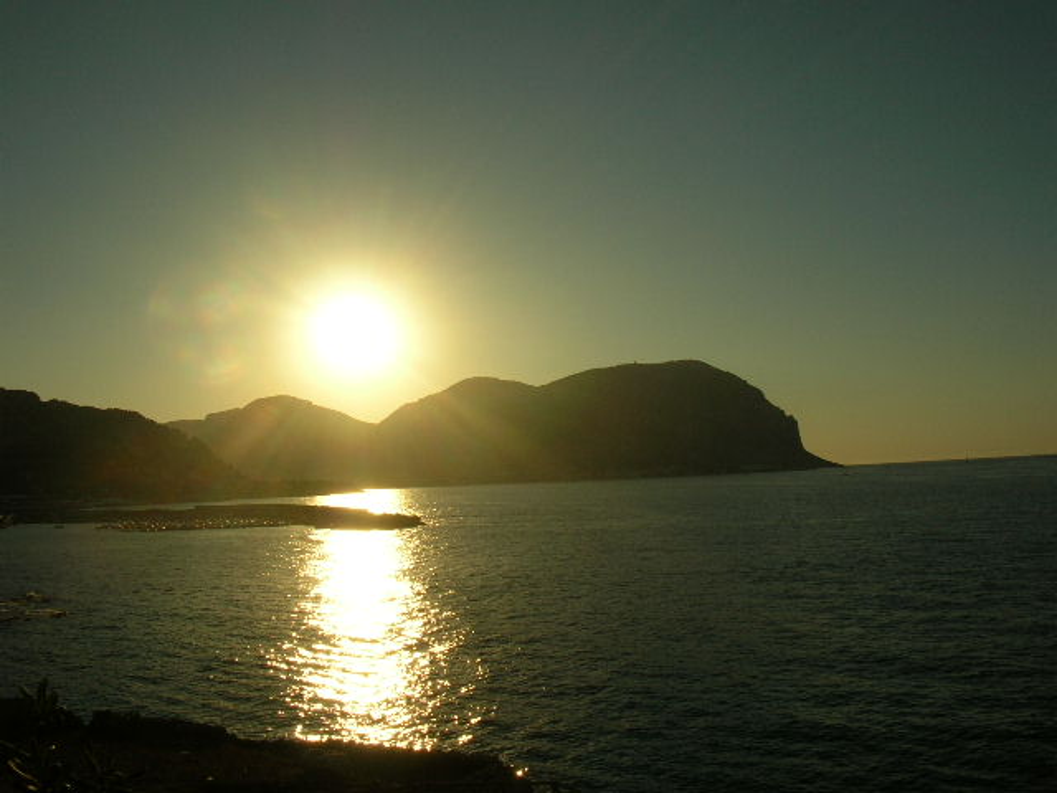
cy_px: 396
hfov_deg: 52.6
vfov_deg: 40.7
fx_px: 1069
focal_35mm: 35
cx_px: 528
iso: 50
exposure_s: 1/1786
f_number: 5.6
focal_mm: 5.8
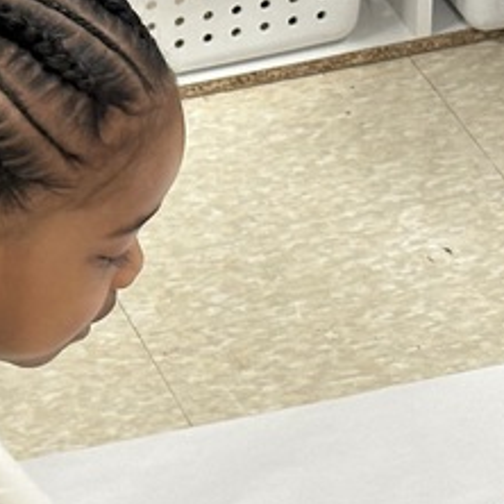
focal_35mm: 196
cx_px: -152
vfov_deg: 8.8
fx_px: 3229
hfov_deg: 8.8
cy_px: 627
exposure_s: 1/60
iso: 160
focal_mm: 6.86
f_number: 1.78
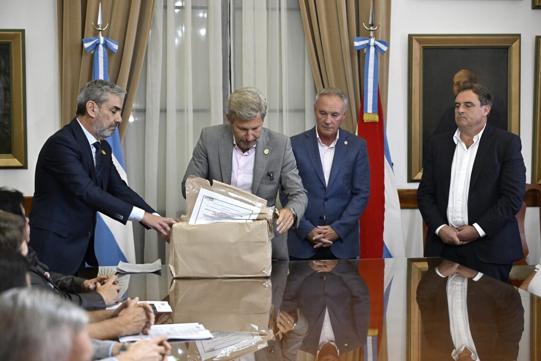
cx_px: 270
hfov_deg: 28.1
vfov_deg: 18.9
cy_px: 180
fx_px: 1082
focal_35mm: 72
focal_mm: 72
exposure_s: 1/125
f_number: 4
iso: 1800
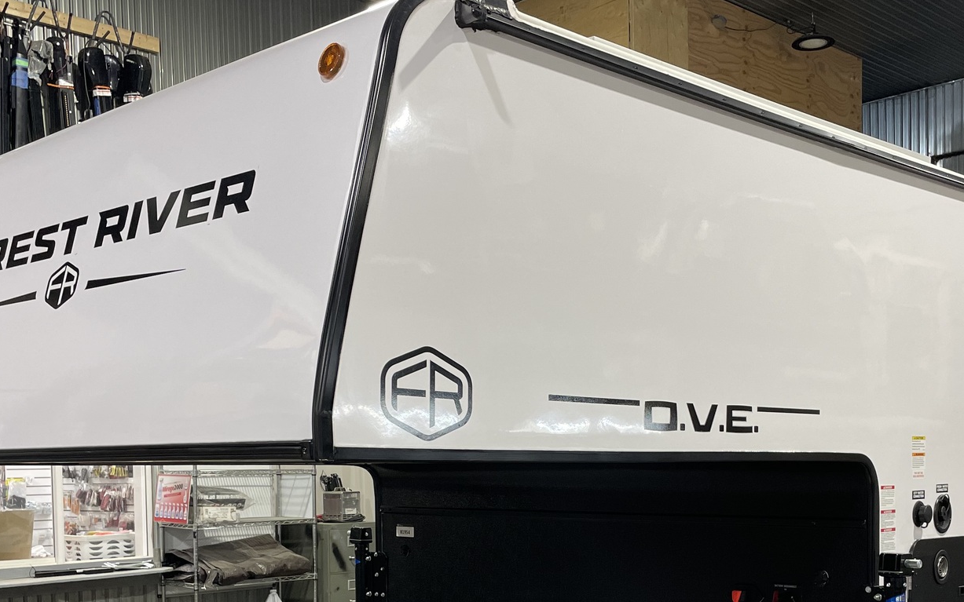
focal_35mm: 46
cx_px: 556
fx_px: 1209
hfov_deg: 43.4
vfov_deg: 27.0
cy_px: 539
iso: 64
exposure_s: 1/60
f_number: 1.6
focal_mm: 4.2
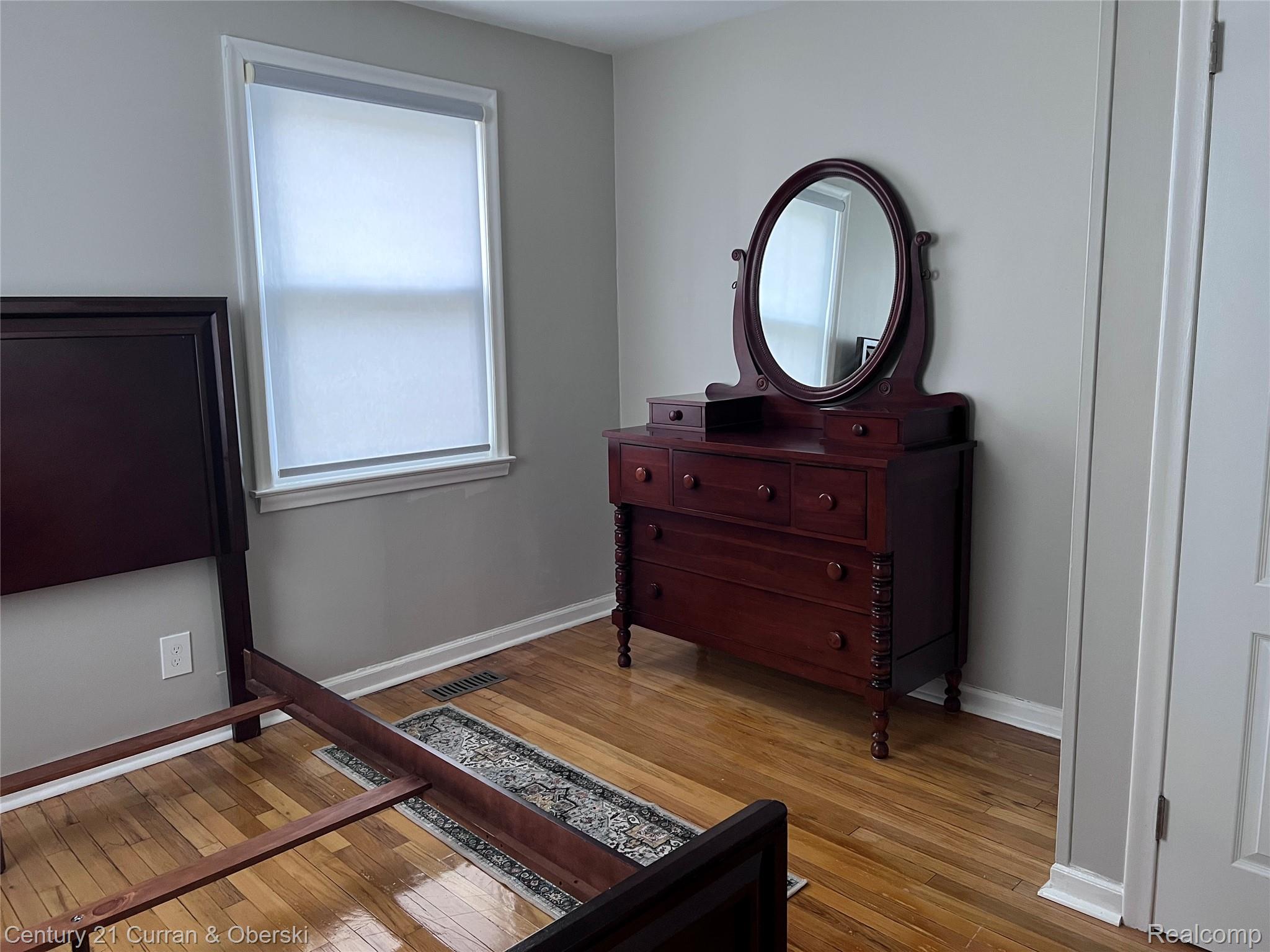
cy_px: 476
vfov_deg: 53.1
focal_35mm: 26
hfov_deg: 67.3
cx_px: 635
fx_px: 954
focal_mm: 5.7
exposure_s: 1/60
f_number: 1.5
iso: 200
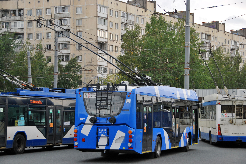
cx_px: 123
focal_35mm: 90
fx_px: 616
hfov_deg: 22.6
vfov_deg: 15.2
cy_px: 82
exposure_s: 1/200
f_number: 5.6
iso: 100
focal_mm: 60
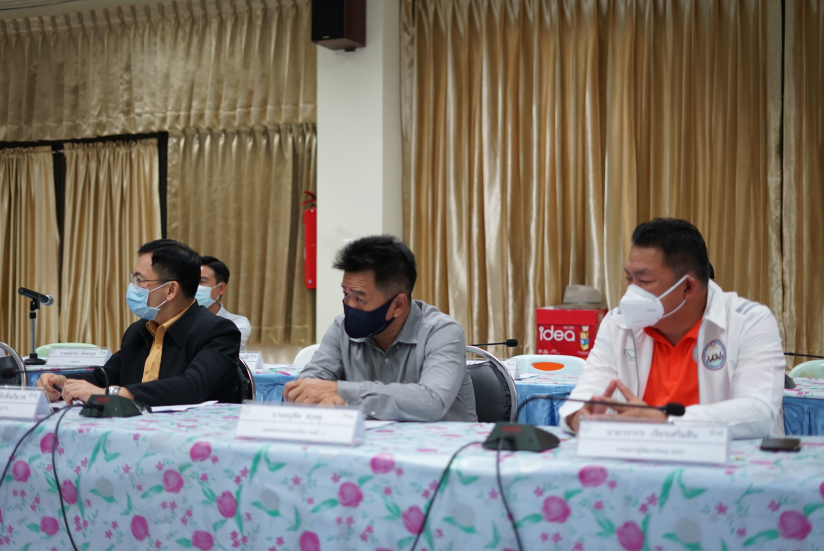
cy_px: 276
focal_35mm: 50
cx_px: 412
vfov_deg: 27.0
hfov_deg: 39.6
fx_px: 1145
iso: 400
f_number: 2
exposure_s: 1/125
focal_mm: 50
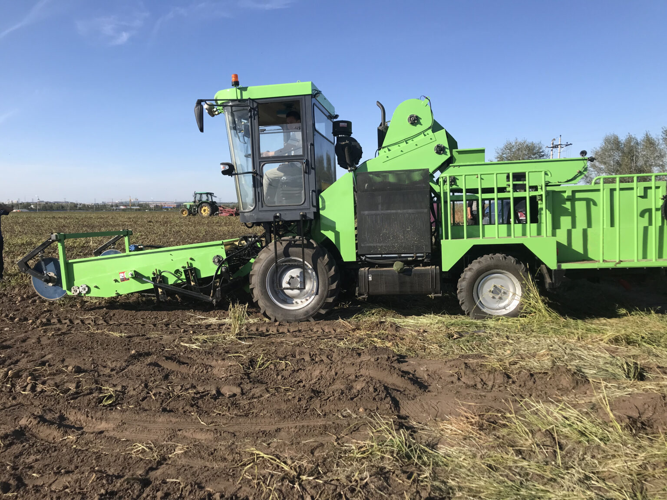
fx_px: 540
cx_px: 334
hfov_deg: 63.4
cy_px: 250
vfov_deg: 49.7
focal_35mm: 28
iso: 20
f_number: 1.8
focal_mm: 3.99
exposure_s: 1/1842
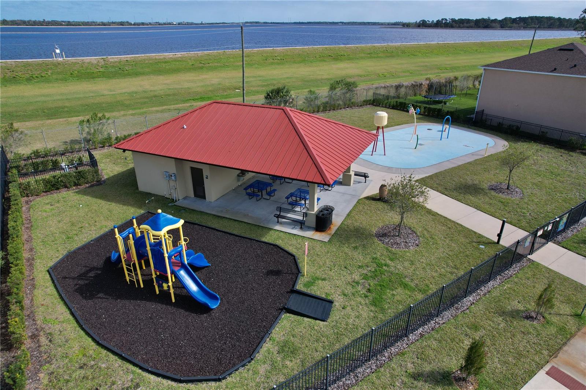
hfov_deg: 78.6
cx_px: 293
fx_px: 358
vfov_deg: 57.2
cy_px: 195
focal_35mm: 22
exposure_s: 1/3200
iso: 200
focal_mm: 8.38
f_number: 2.8
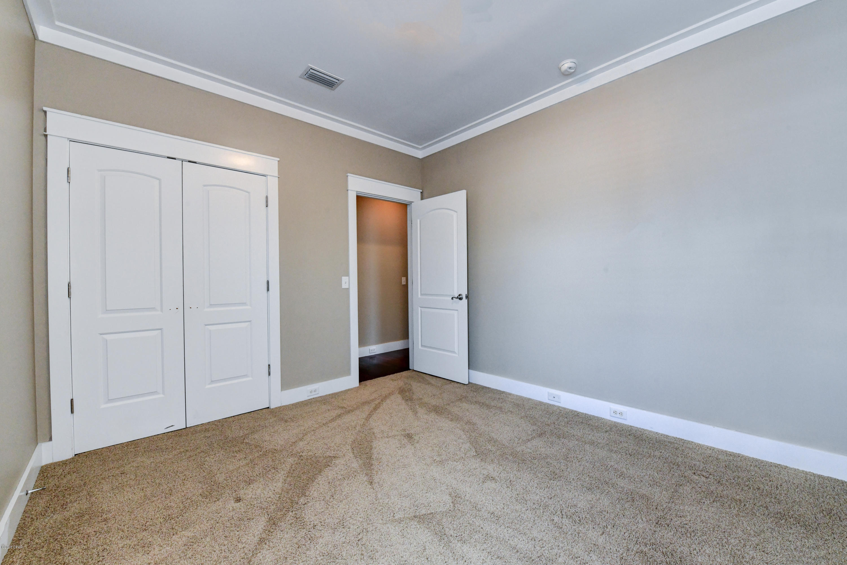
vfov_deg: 81.2
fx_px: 329
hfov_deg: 104.3
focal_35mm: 14
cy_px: 282
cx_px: 424
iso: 3600
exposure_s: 1/60
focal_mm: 14
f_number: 13
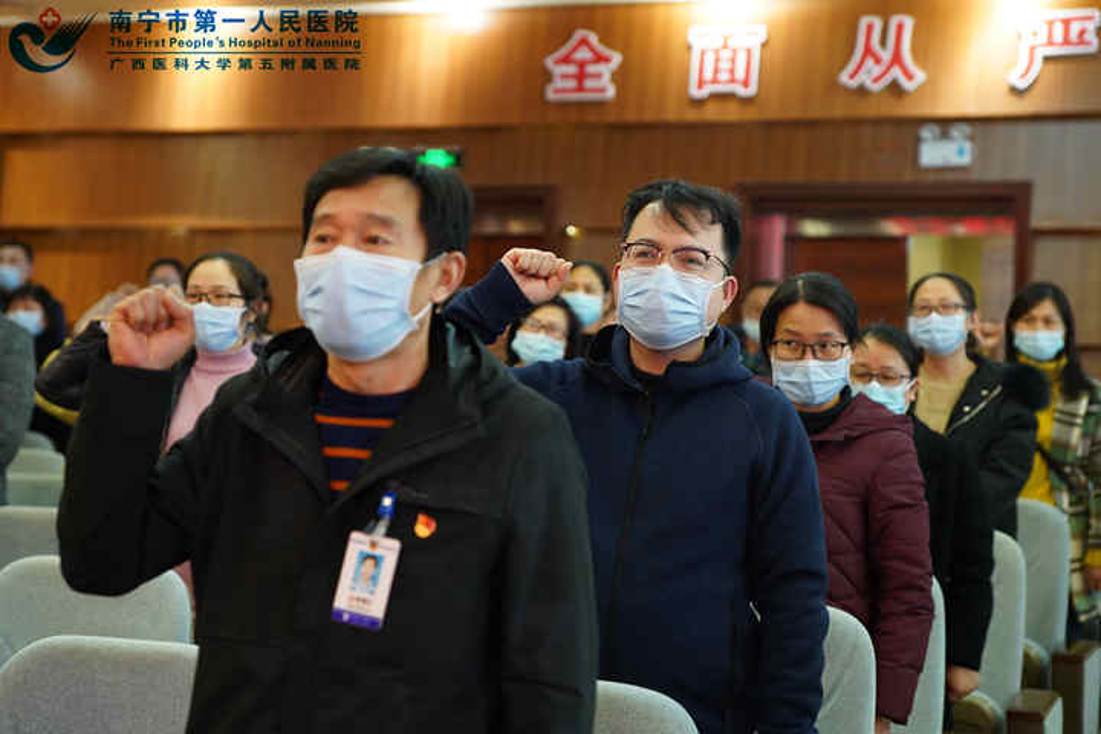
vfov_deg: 19.5
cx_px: 550
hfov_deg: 28.8
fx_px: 2141
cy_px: 367
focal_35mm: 70
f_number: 3.5
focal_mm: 70
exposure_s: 1/50
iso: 1000
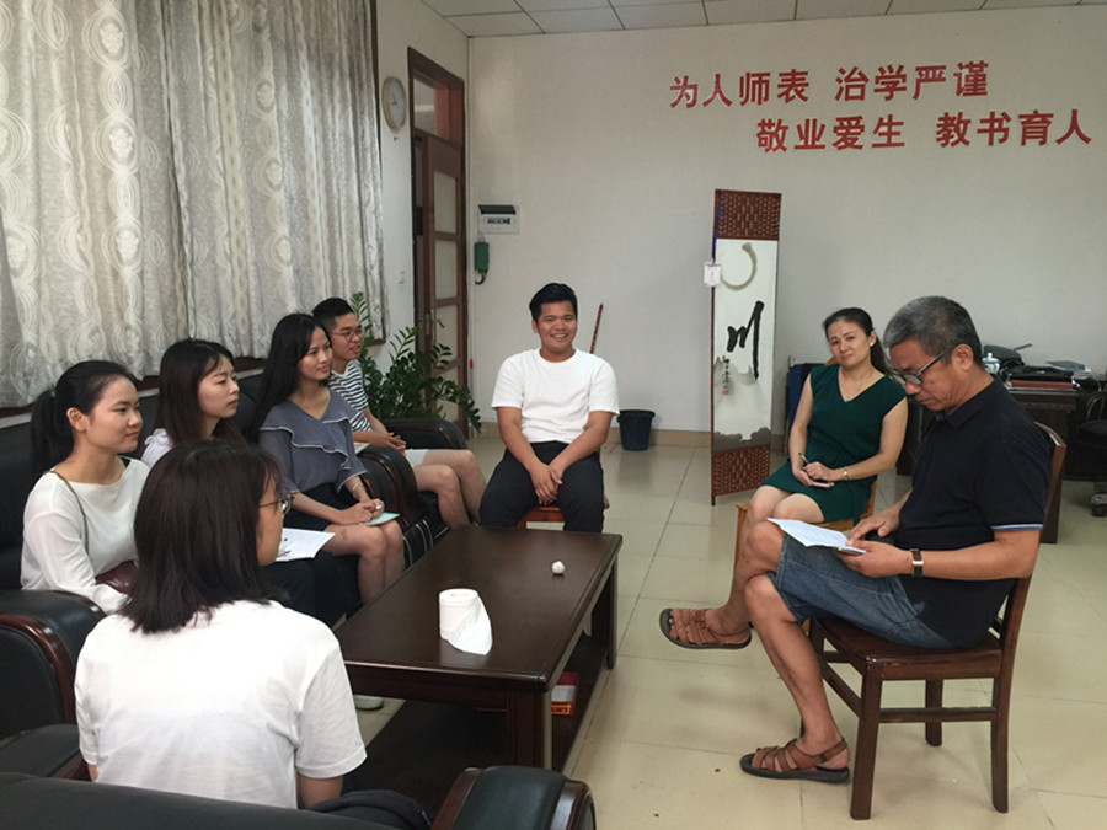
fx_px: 927
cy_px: 415
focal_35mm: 29
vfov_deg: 48.2
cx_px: 554
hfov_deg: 61.7
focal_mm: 4.15
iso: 64
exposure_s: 1/33
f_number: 2.2
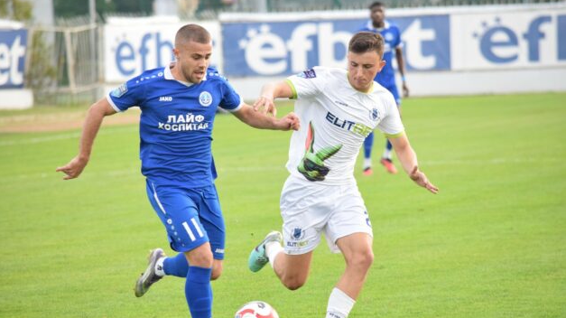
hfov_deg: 6.8
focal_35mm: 316
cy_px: 169
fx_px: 4740
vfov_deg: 3.8
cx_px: 283
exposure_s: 1/1000
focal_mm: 200
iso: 1600
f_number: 5.3
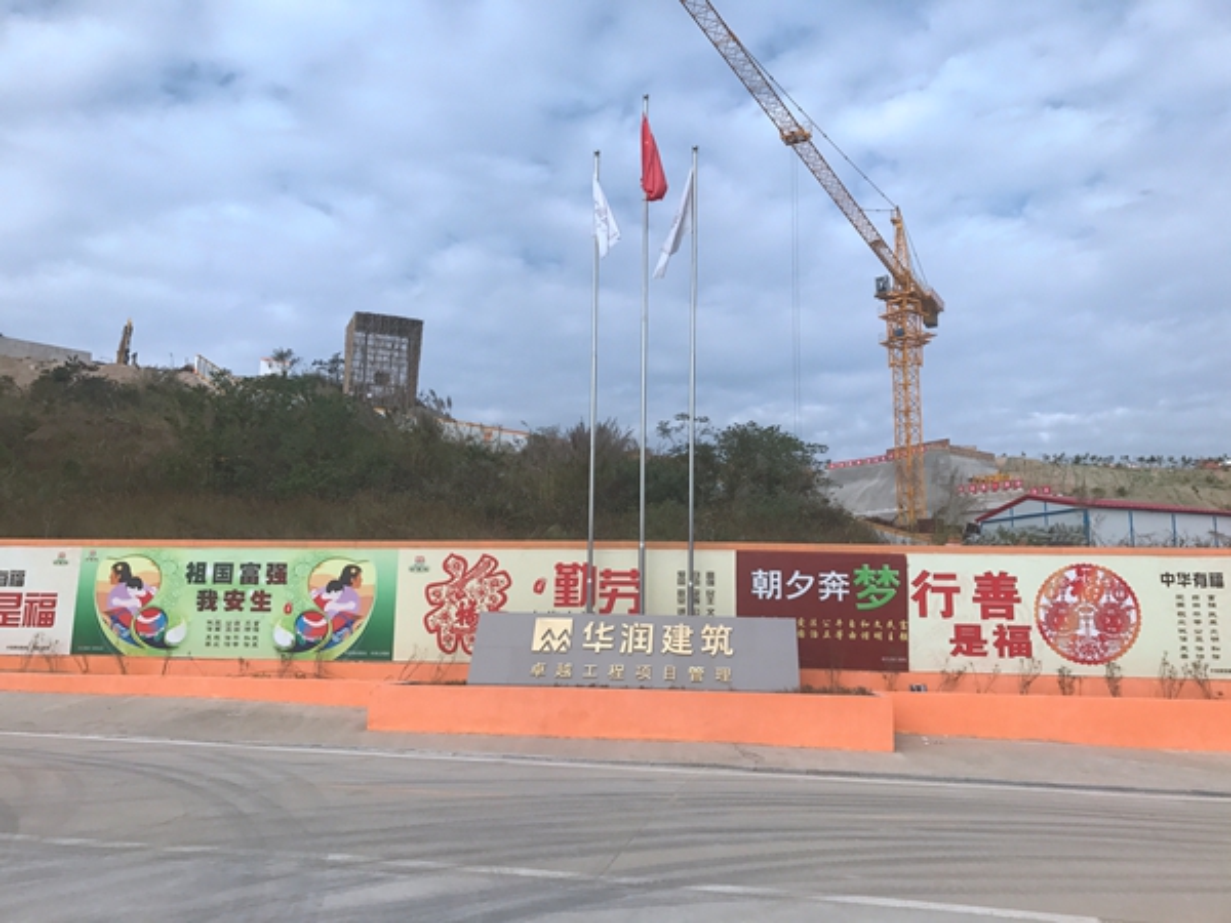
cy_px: 462
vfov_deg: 49.7
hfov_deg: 63.4
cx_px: 616
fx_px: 996
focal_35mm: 28
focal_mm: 3.99
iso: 20
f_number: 1.8
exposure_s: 1/2817
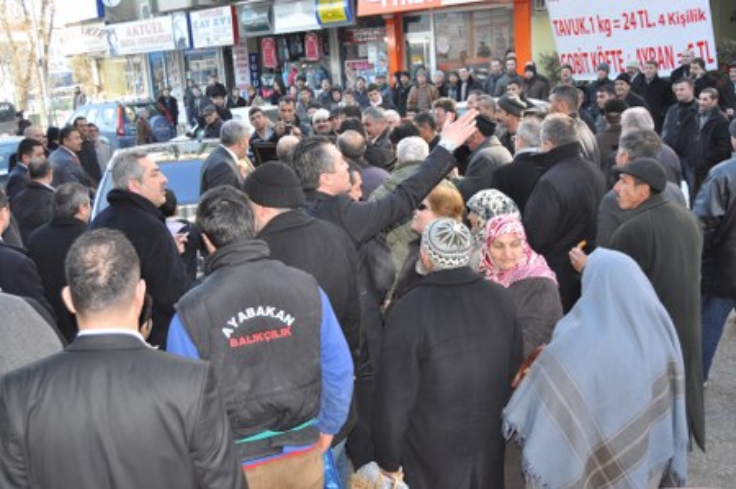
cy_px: 244
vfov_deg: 34.1
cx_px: 368
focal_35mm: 39
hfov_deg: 49.6
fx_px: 796
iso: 250
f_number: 4
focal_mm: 26
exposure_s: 1/200
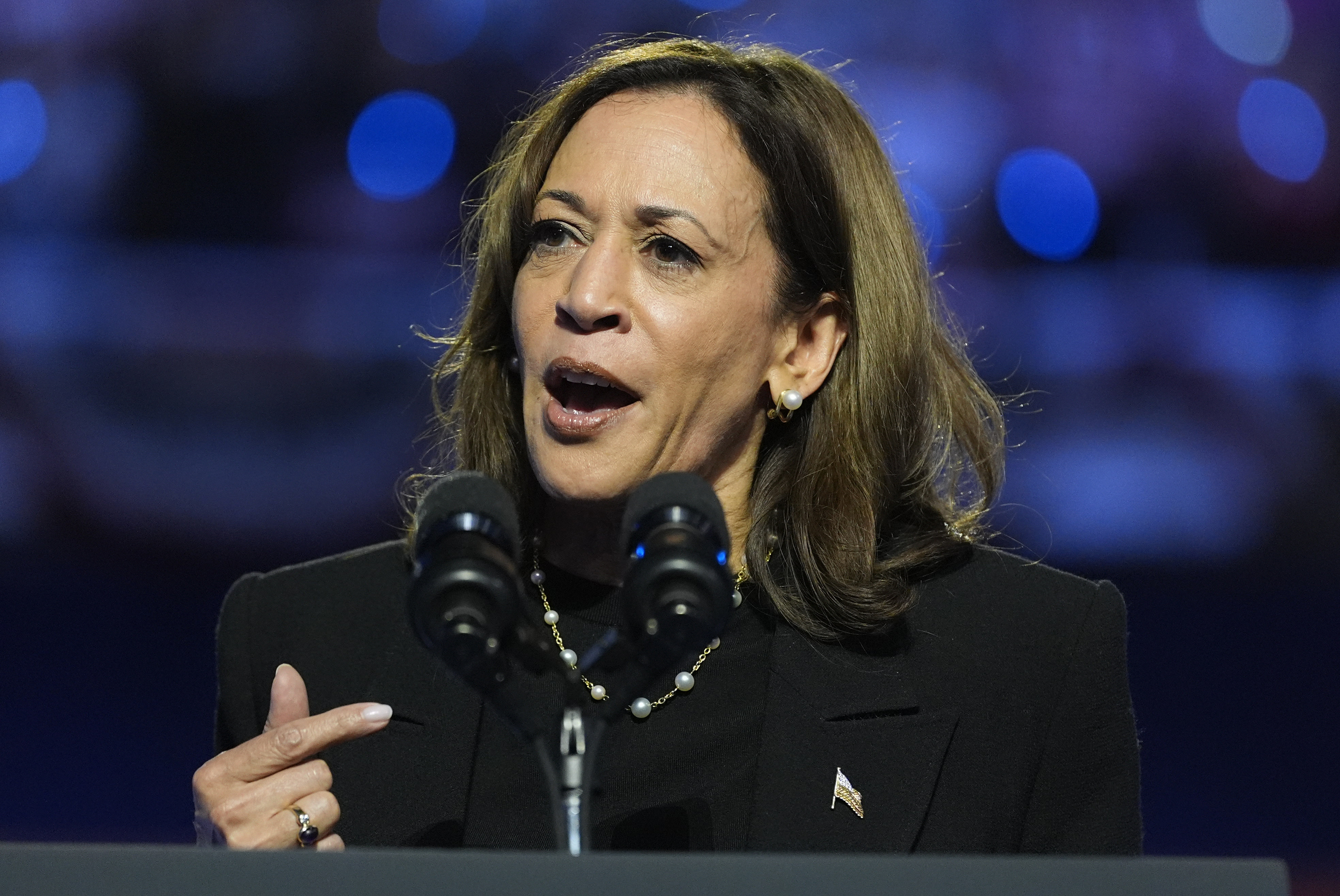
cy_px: 448
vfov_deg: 4.6
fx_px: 11176
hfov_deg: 6.9
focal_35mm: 300
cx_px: 670
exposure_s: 1/640
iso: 3200
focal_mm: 200
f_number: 2.8
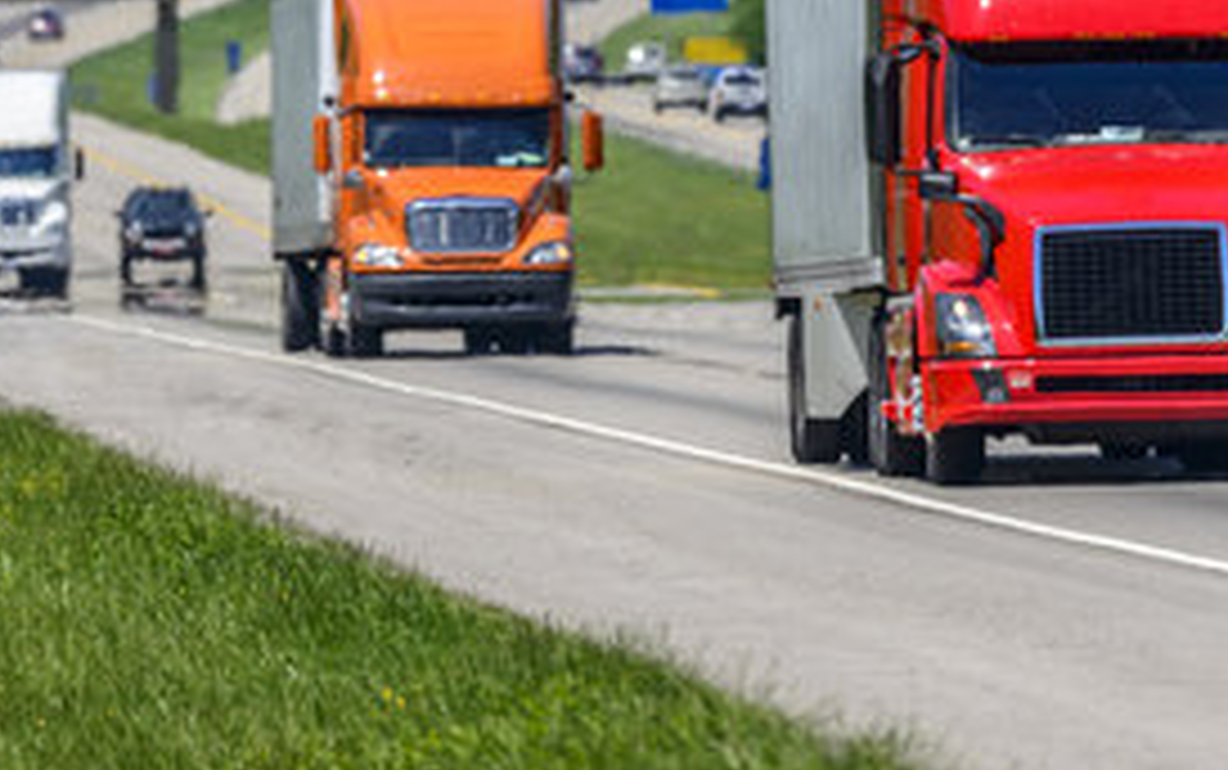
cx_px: 585
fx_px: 35999
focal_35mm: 1075
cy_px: 68
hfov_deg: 2.0
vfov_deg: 1.2
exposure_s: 1/1000
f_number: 8
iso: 400
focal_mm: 600
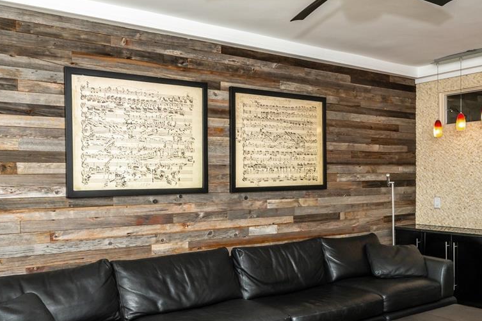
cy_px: 185
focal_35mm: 34
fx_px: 455
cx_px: 269
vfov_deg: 38.7
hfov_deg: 55.7
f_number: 8
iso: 100
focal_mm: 17
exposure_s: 1/250
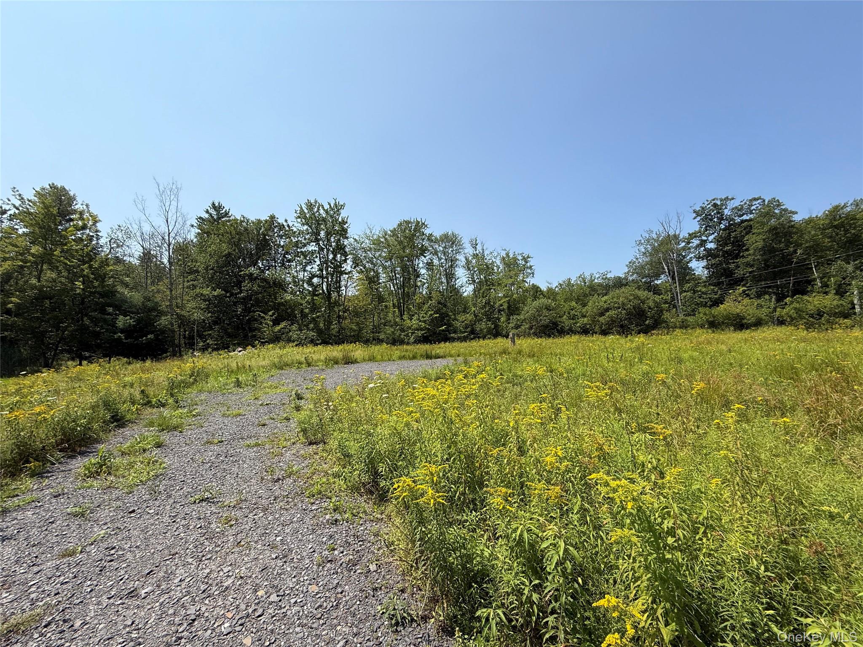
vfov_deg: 85.7
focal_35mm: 14
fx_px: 349
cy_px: 324
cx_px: 432
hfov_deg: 102.1
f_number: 2.2
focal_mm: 2.22
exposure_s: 1/1613
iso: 50
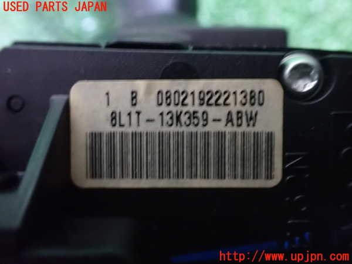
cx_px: 176
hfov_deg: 60.0
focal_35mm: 30
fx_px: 305
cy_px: 132
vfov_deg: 46.8
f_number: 2.3
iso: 1600
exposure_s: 1/8
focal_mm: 5.4
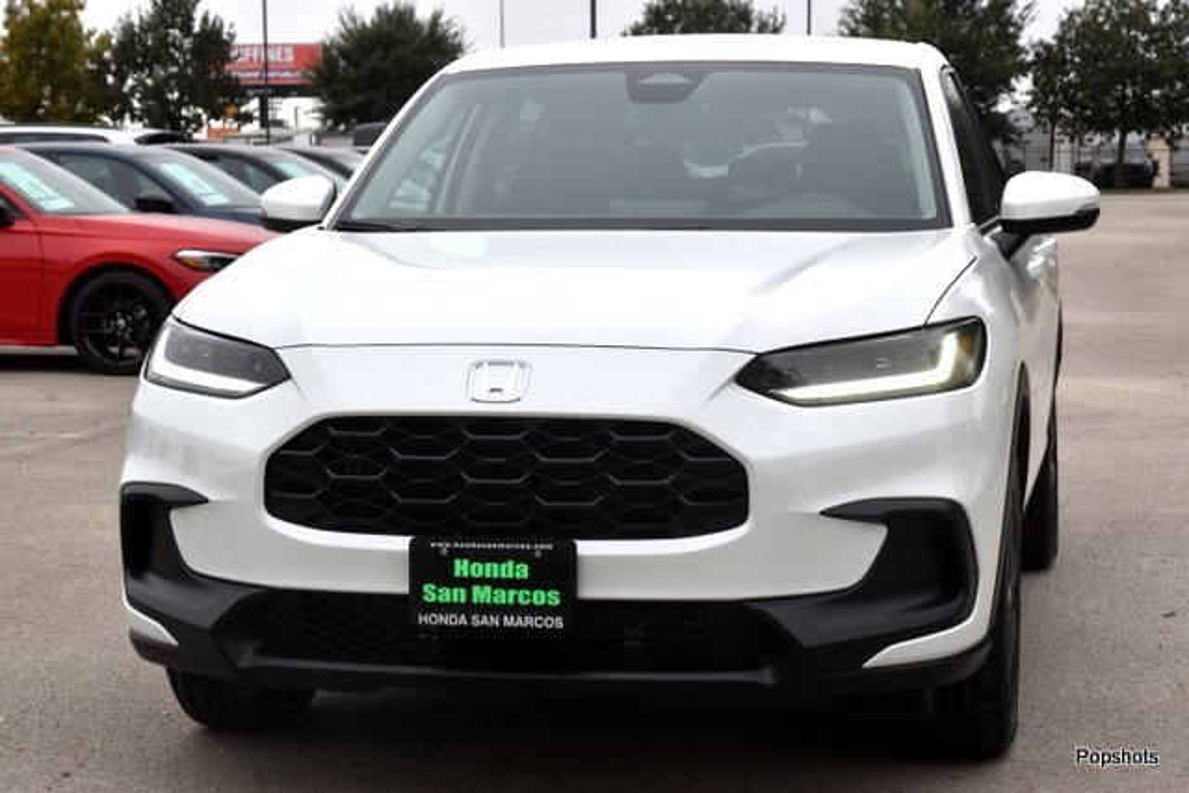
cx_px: 594
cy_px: 396
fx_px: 2577
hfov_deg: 26.0
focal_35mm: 78
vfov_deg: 17.5
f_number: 8
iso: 200
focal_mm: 52
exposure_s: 1/250
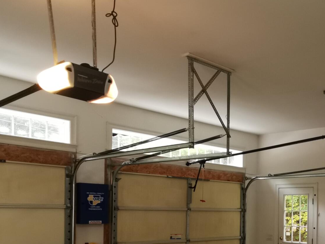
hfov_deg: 38.0
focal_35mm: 46
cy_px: 214
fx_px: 432
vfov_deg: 30.3
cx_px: 302
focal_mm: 2.26
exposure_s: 1/40
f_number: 2.2
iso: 200
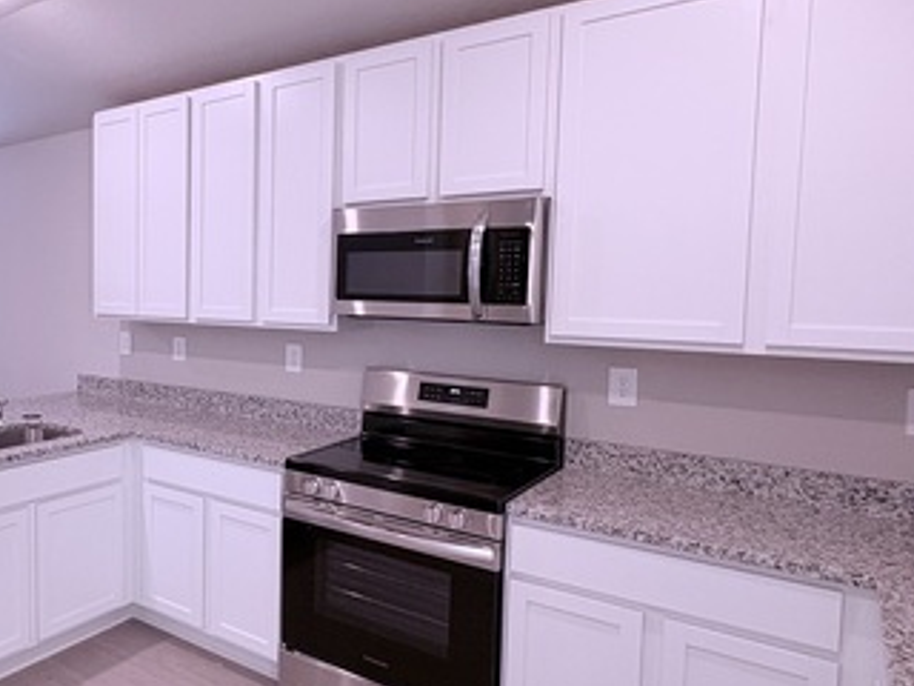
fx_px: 739
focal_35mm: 28
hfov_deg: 58.5
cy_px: 337
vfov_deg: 49.7
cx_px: 180
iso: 200
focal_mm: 2.22
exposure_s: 1/60
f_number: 2.2
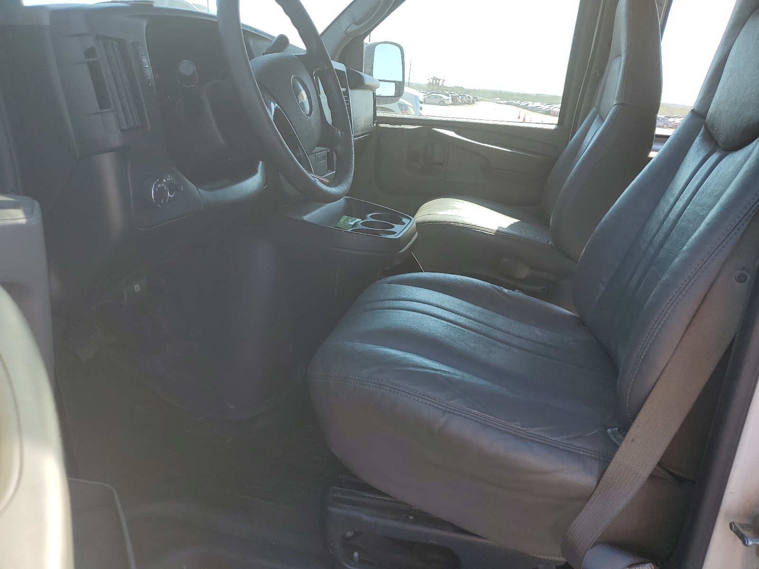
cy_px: 284
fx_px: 570
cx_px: 380
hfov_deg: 67.3
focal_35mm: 26
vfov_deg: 53.1
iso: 50
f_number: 1.5
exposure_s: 1/833
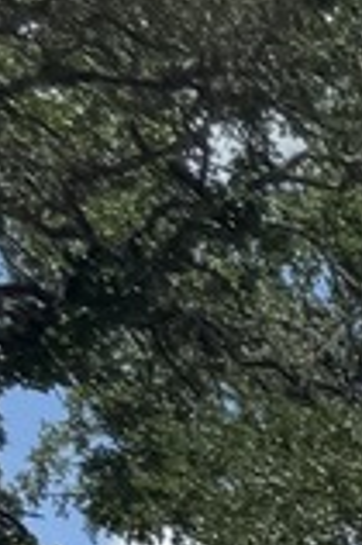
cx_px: 2293
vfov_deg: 7.8
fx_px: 3446
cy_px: 1635
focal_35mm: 228
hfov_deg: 4.4
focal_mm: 6.76
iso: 80
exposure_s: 1/4975
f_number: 1.78
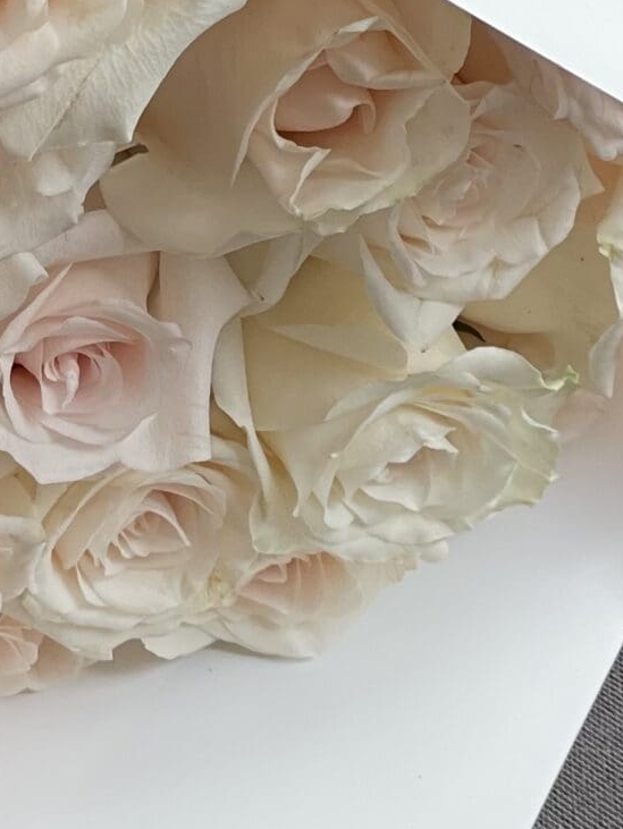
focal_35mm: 182
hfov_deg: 8.0
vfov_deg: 10.8
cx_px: -250
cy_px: 143
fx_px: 4364
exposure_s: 1/122
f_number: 2
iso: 32
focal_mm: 6
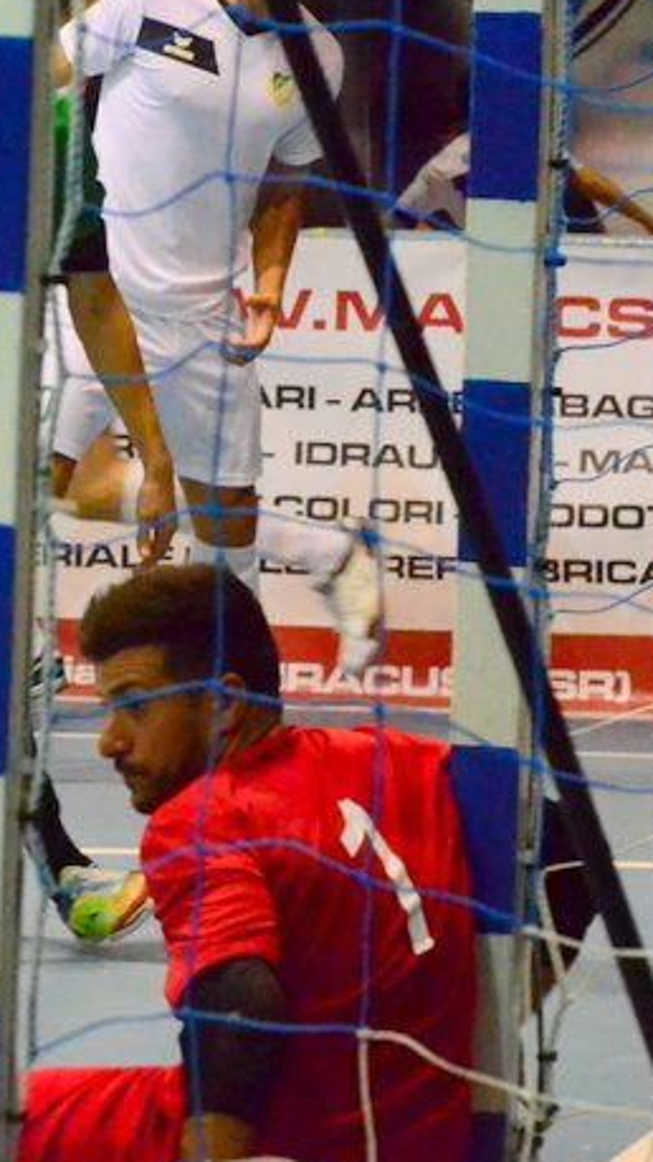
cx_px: 48
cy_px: 476
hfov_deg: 3.4
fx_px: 10995
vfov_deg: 6.0
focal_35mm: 357
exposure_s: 1/320
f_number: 7.1
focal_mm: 116
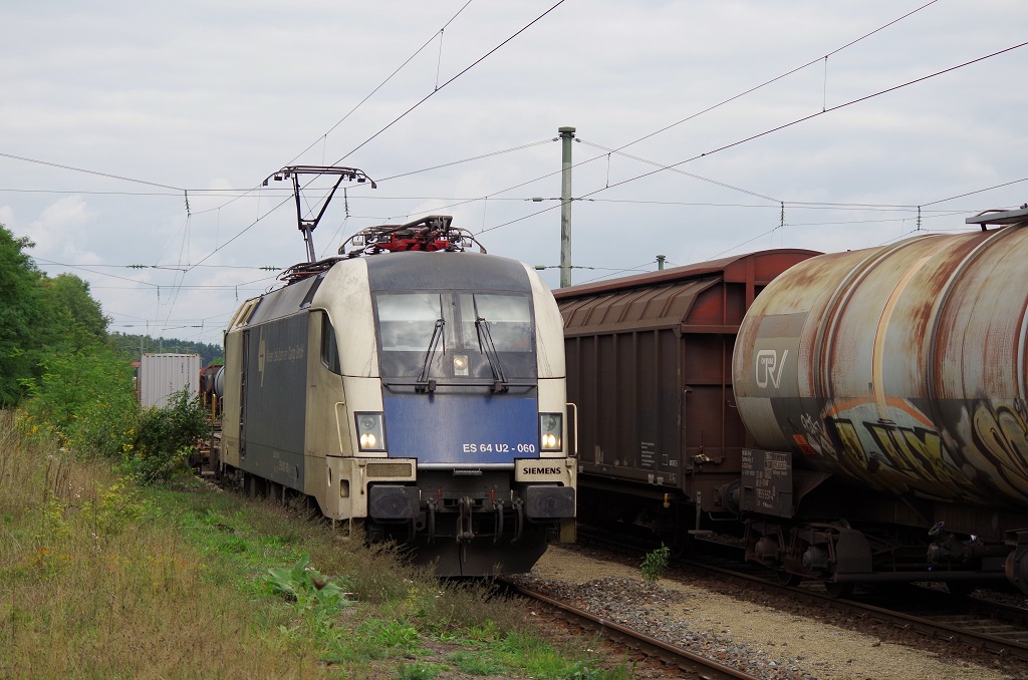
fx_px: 2336
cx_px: 514
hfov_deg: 24.8
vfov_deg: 16.6
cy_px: 340
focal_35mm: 82
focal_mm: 55
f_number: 5.6
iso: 400
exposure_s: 1/1000
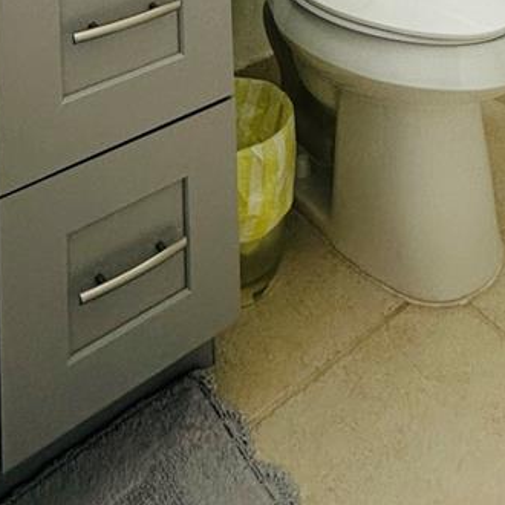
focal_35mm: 45
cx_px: 326
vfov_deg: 24.2
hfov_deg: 37.2
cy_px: -337
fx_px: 743
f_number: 2.2
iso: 160
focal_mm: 2.22
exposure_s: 1/120
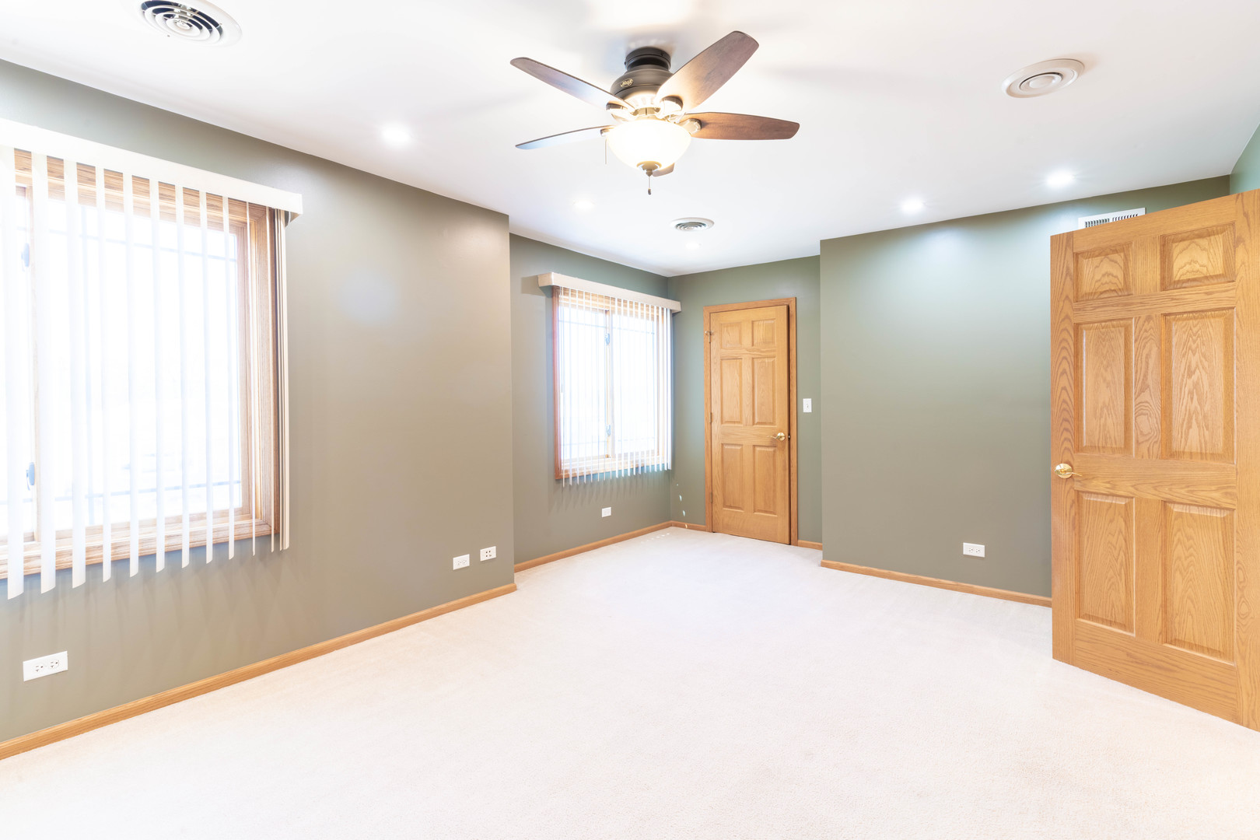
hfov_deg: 93.3
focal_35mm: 17
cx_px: 630
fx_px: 595
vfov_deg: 70.4
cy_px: 420
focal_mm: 17
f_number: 13
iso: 160
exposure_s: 1/6
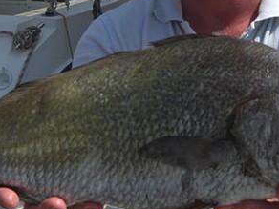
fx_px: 661
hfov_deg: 23.8
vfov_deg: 17.8
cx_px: 115
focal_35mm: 82
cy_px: 43
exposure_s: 1/250
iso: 80
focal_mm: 7.9
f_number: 8
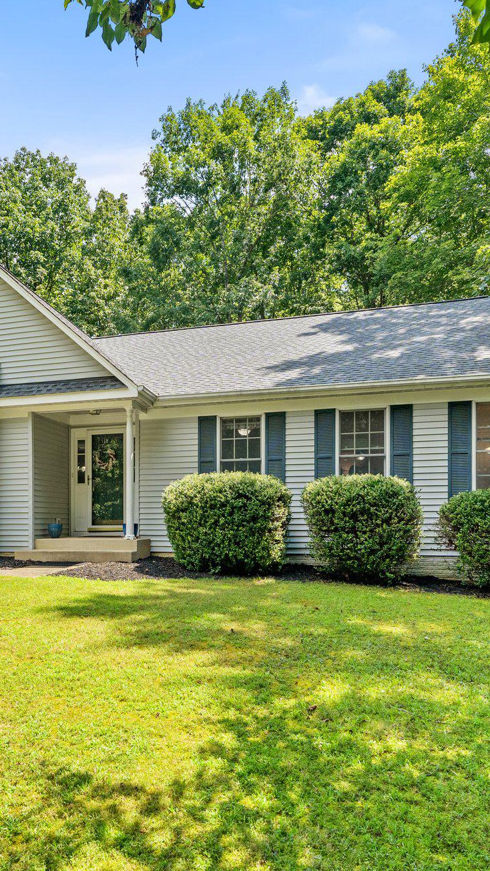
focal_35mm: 23
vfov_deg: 78.7
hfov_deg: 48.3
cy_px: 422
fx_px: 532
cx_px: 146
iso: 640
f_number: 8
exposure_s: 1/400
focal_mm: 14
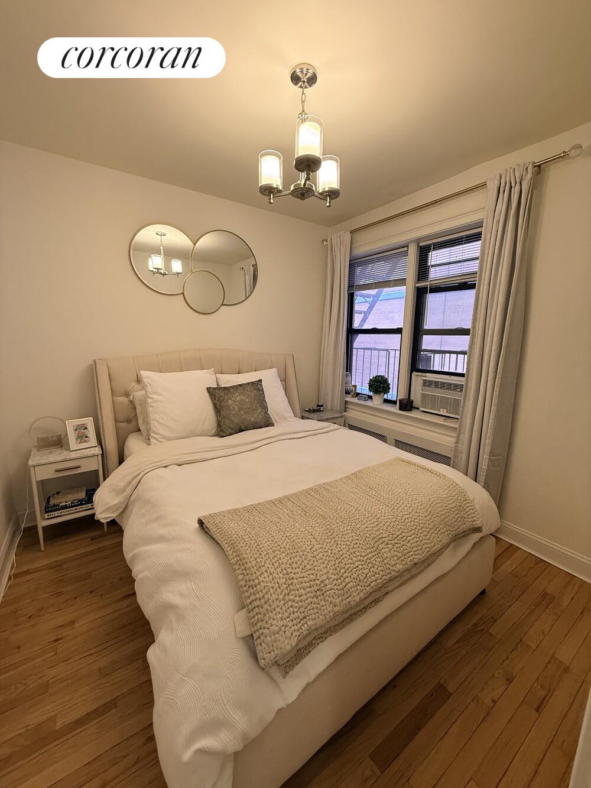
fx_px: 319
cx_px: 296
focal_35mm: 14
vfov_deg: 102.1
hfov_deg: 85.7
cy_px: 394
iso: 200
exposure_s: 1/60
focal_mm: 2.22
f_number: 2.2
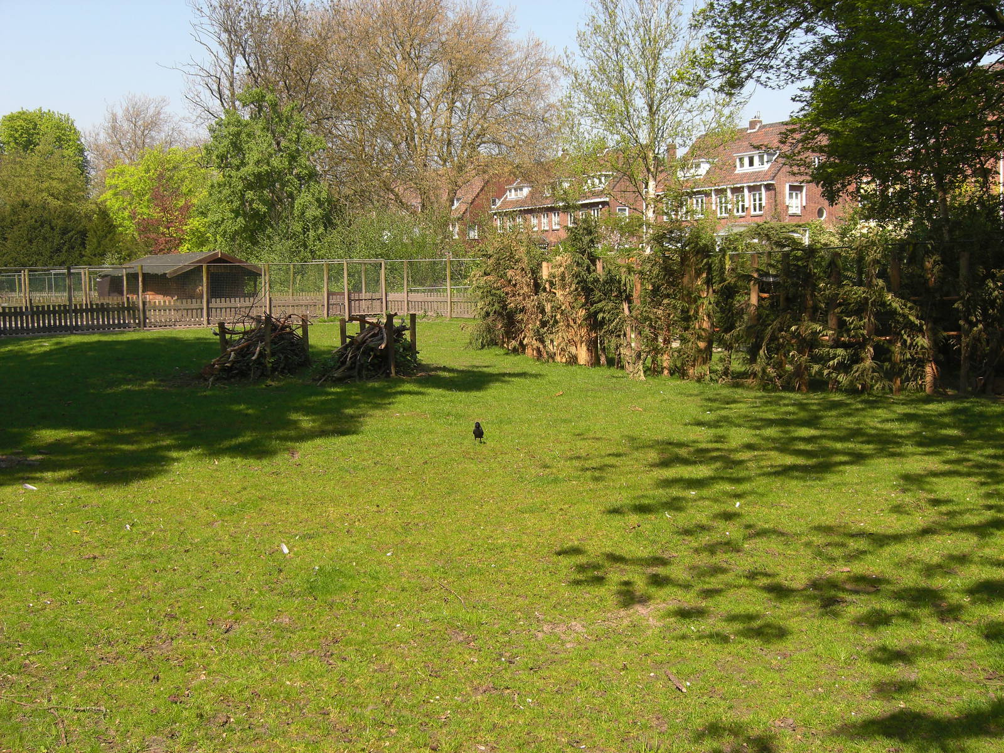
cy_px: 376
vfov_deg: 37.7
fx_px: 1102
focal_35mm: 38
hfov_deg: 49.0
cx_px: 502
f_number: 4
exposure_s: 1/400
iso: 80
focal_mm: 7.9
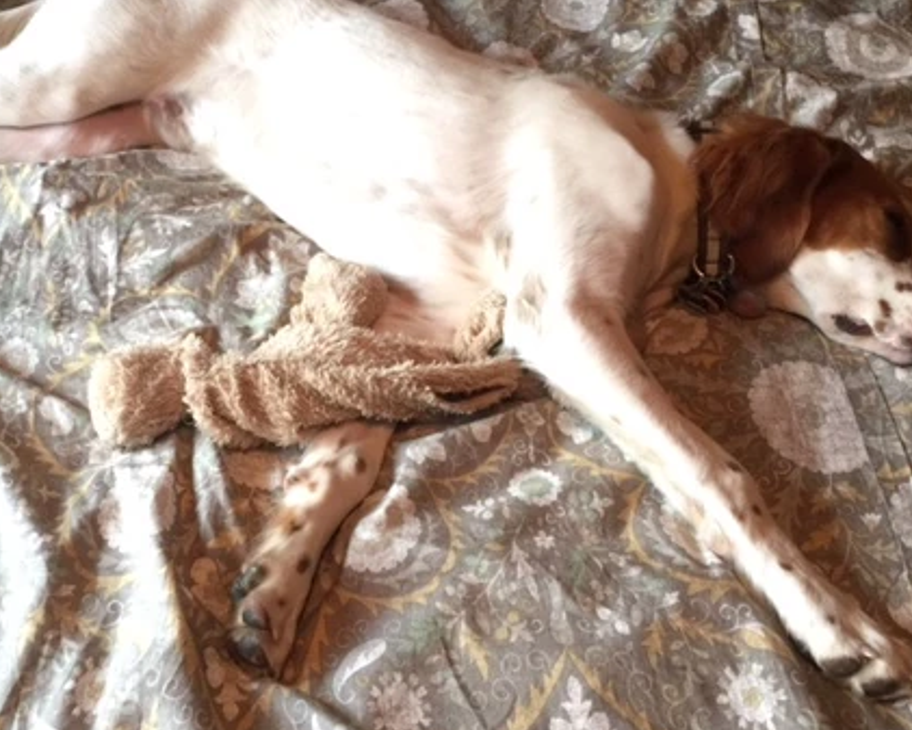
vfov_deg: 34.8
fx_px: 1161
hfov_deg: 42.6
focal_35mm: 43
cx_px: 349
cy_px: 290
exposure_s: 1/15
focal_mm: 4.15
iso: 100
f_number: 2.2
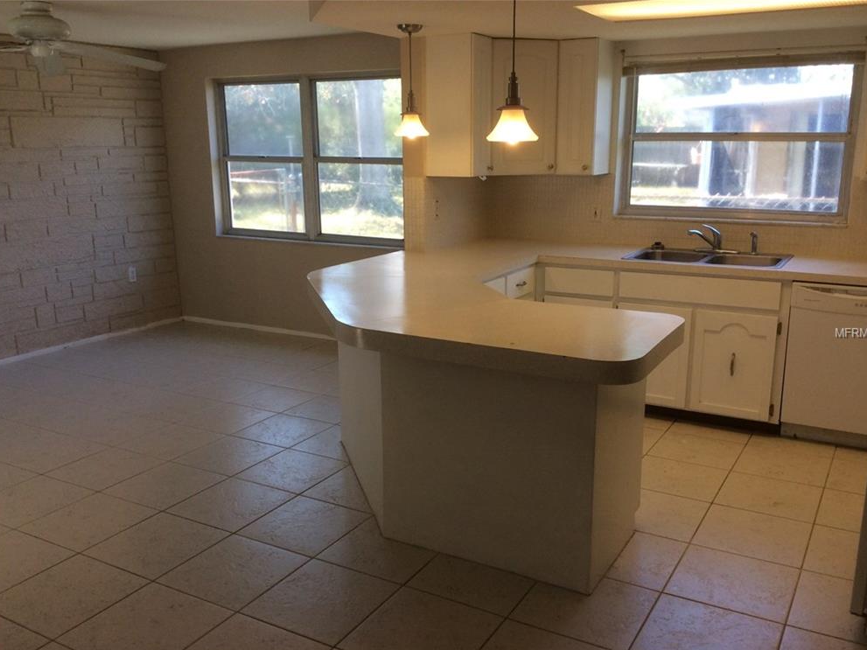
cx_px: 440
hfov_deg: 55.4
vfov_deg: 42.9
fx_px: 826
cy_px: 333
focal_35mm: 33
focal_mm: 3.3
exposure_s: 1/60
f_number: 2.4
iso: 40
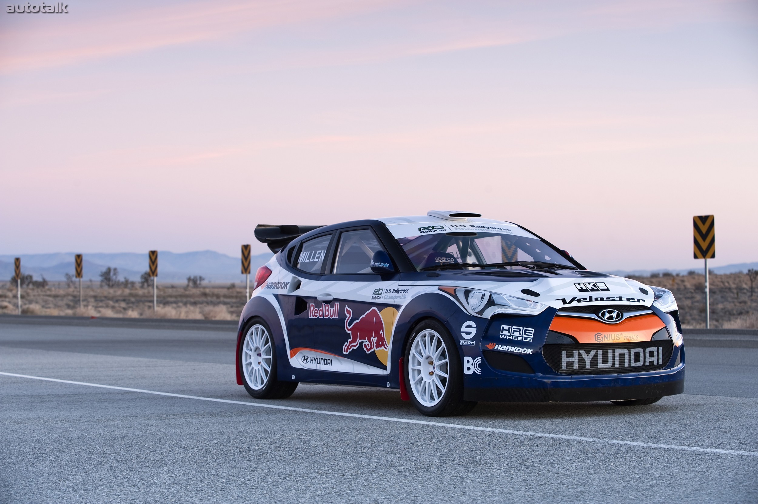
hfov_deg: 23.7
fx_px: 1810
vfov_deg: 15.9
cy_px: 252
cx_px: 379
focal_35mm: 86
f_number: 5
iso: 200
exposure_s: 1/4
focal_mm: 86
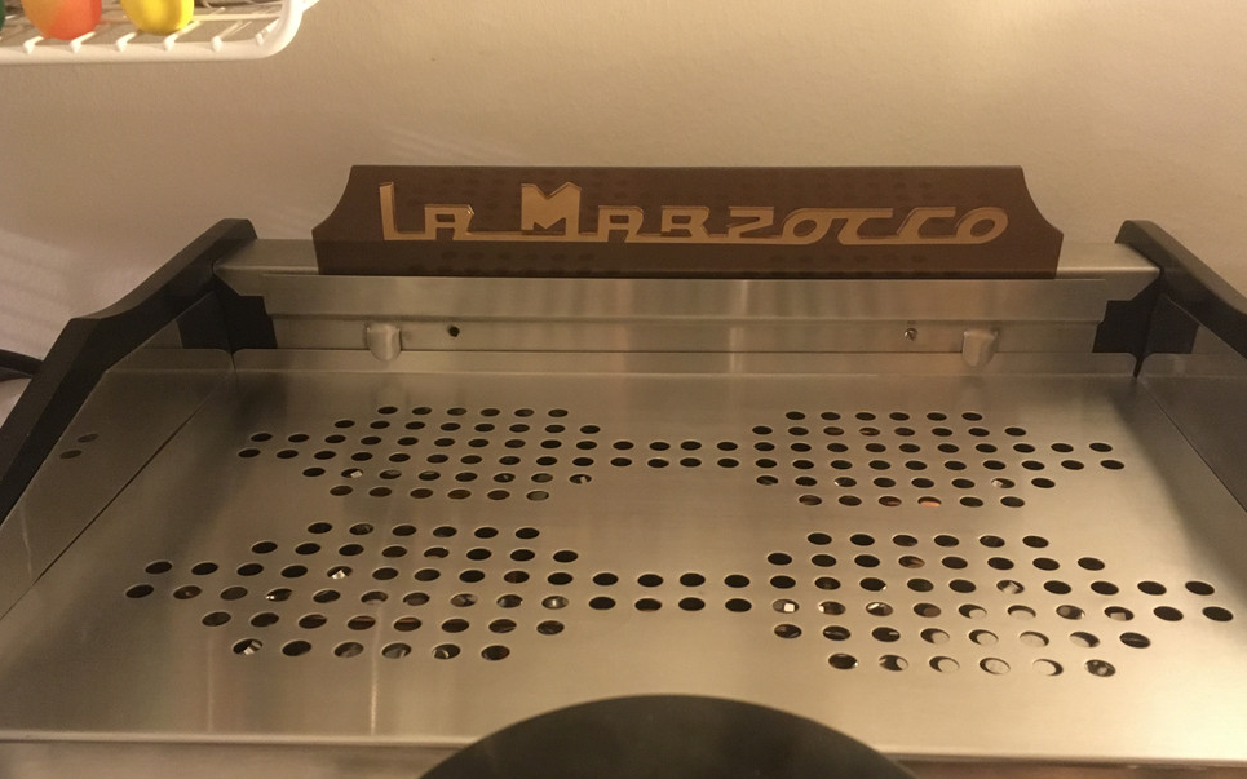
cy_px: 496
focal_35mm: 34
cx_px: 647
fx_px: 1155
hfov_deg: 56.7
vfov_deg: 37.0
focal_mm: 4.15
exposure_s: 1/17
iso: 500
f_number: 2.2
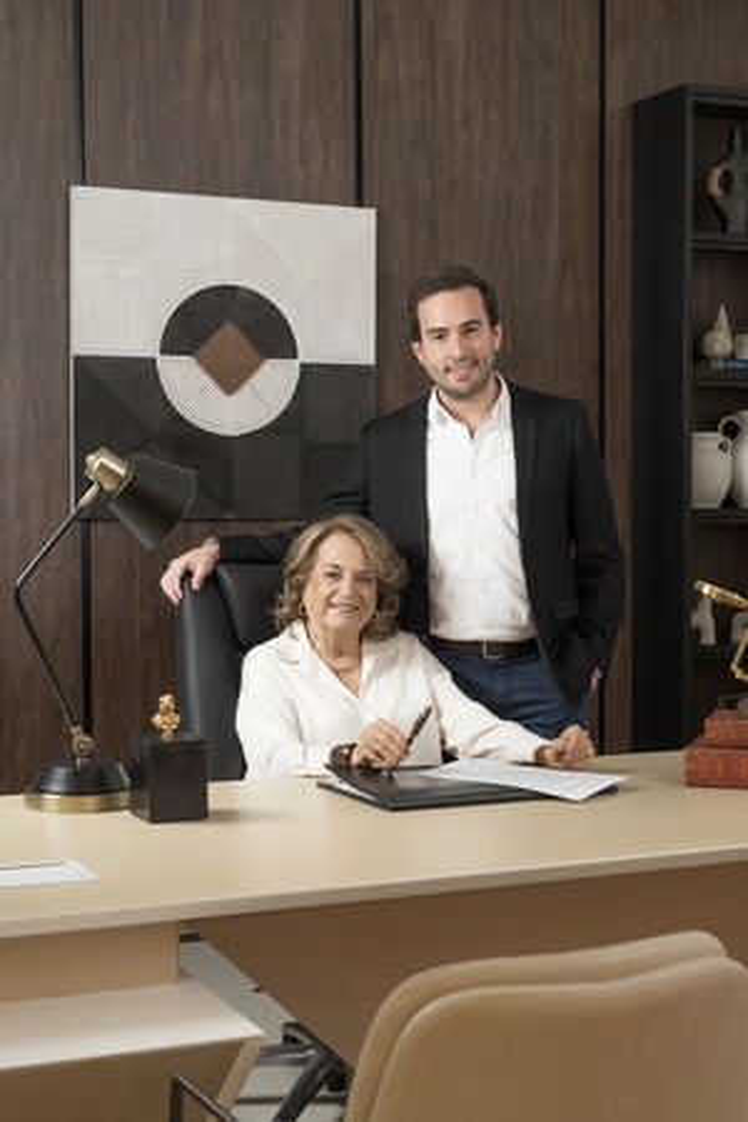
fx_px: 1745
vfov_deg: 35.6
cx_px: 374
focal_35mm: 56
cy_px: 561
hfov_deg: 24.2
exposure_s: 1/6
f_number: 8
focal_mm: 56
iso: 200
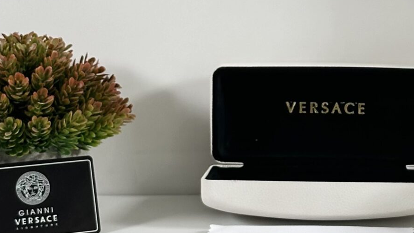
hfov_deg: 14.2
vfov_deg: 8.1
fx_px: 1647
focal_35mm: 150
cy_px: 9
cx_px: 380
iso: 80
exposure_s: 1/100
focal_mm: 6.86
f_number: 1.78
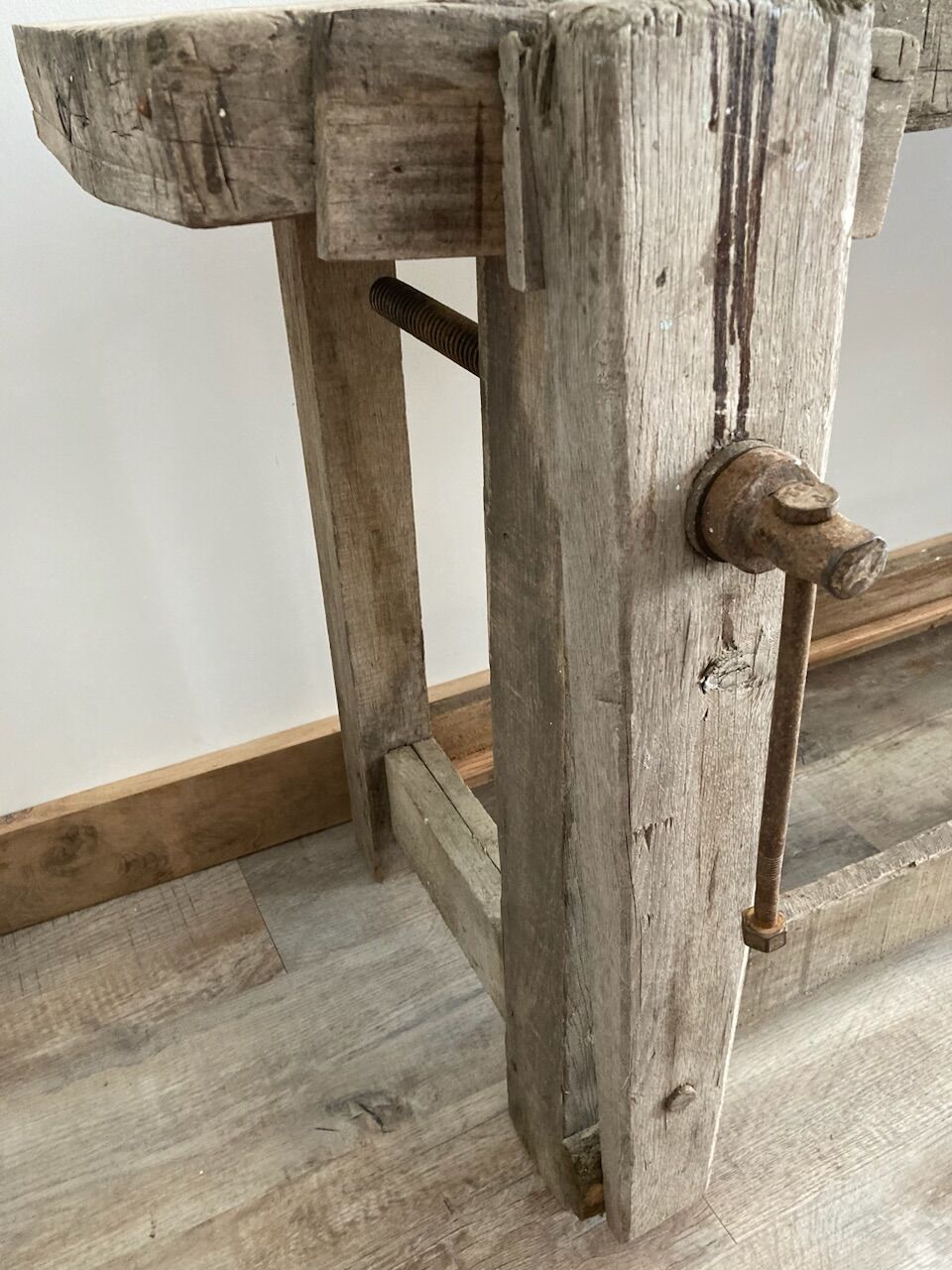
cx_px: 476
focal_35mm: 28
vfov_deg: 63.4
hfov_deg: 49.7
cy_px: 635
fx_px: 1027
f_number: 1.8
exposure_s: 1/60
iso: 320
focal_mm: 3.99
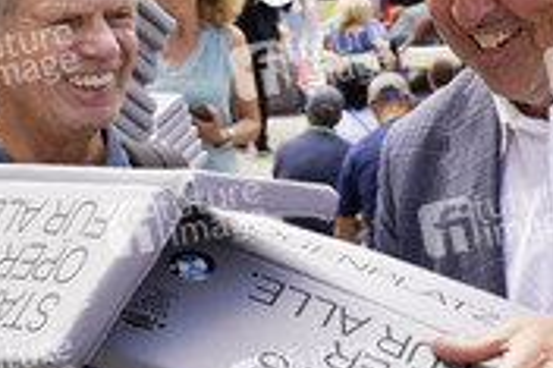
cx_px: 542
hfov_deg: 19.0
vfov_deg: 12.8
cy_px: -16
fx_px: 1611
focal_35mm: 105
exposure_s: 1/320
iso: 200
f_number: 8
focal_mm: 41
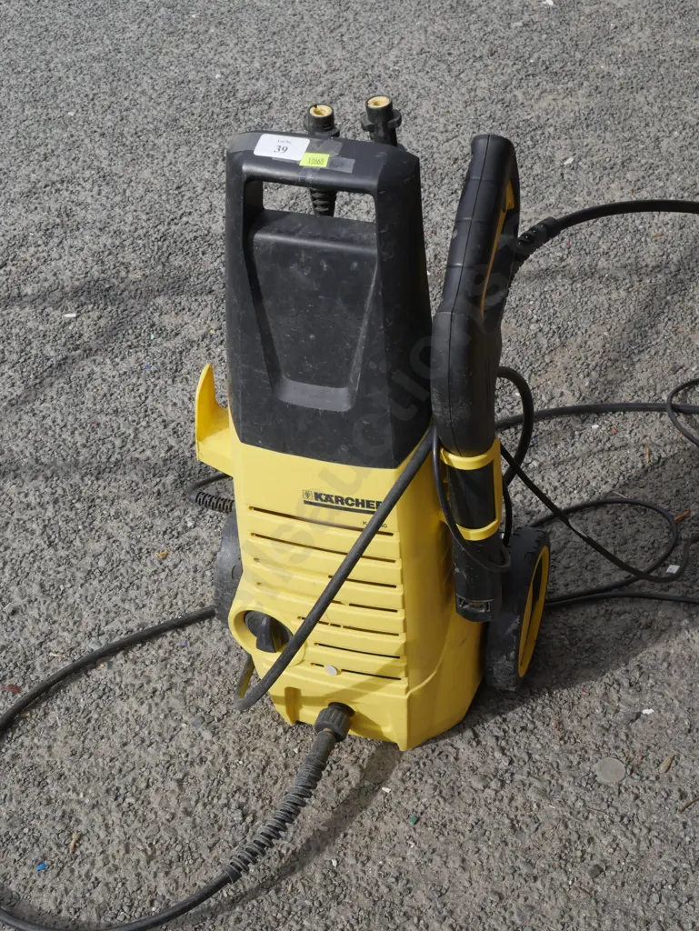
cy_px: 466
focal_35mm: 54
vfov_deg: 35.5
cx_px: 350
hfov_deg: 27.1
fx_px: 1453
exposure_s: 1/320
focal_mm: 27
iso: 200
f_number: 10
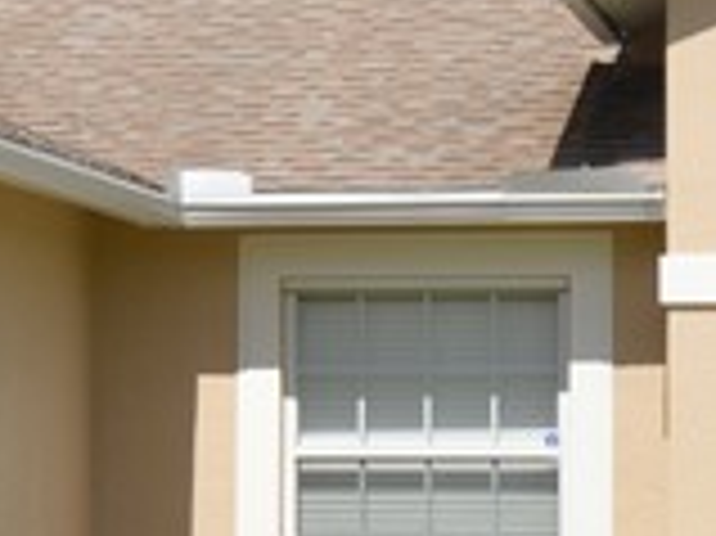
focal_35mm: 217
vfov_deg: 6.8
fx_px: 4485
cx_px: 412
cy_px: 306
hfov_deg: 9.1
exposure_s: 1/200
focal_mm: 22
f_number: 11
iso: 100
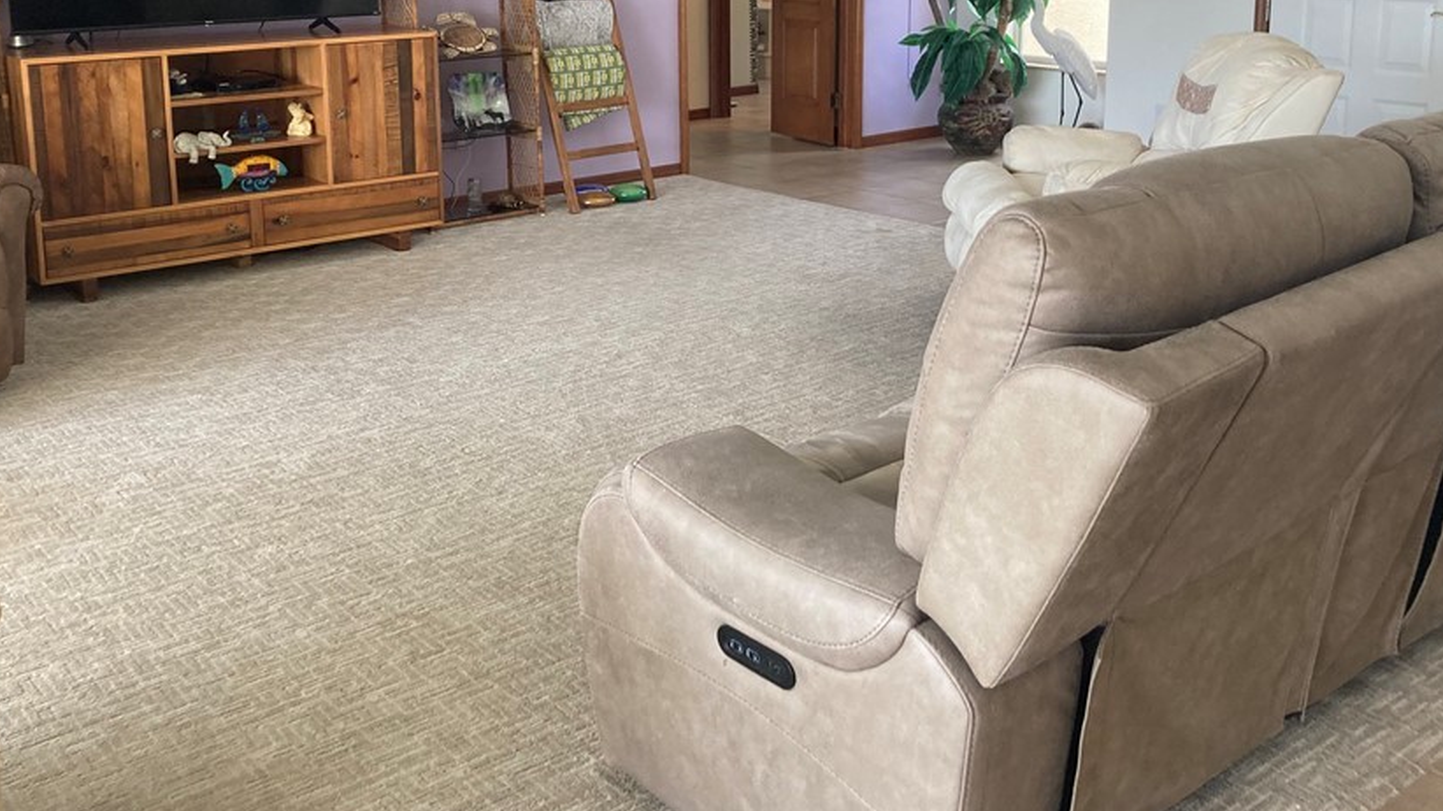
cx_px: 637
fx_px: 1454
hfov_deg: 52.7
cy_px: 183
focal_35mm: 38
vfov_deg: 30.5
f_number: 1.8
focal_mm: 3.99
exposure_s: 1/60
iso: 80
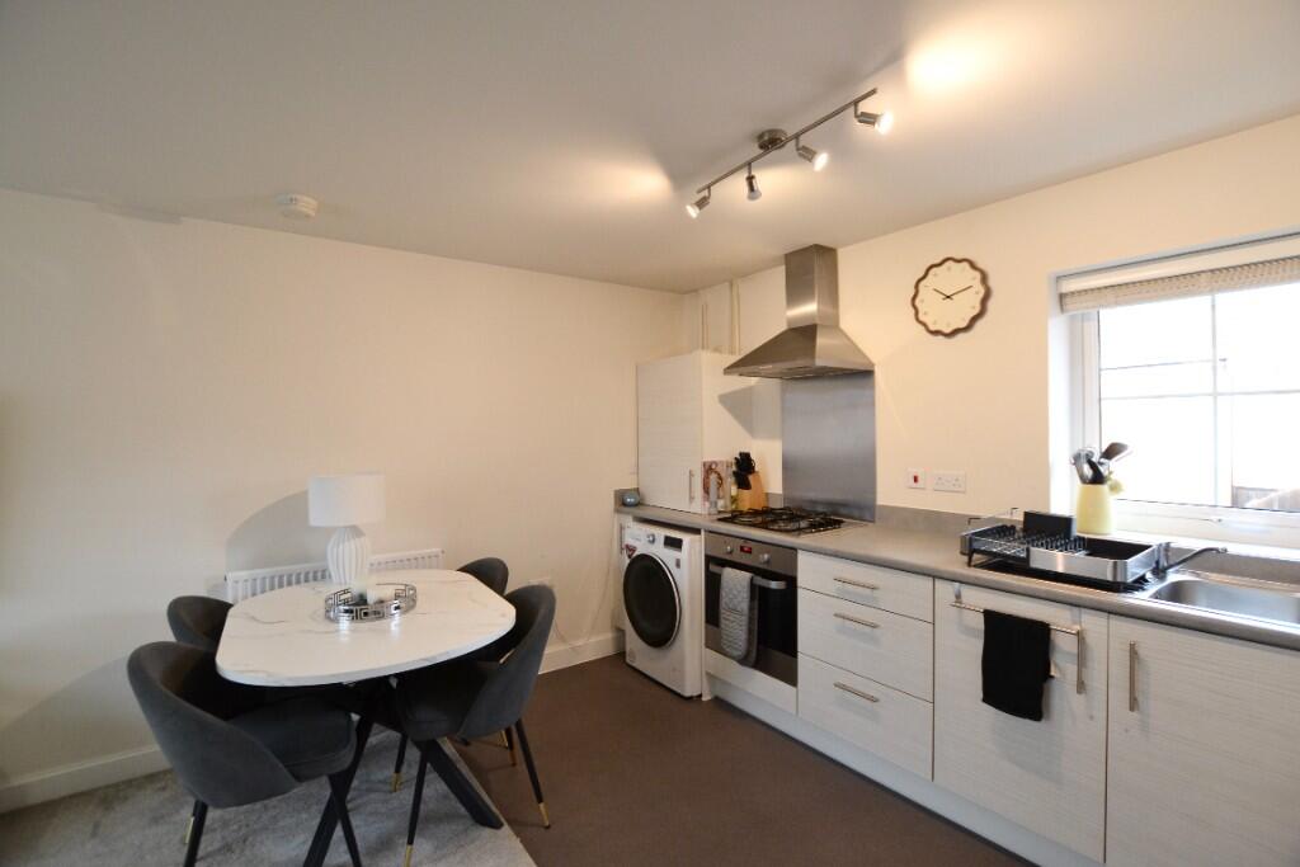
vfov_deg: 77.3
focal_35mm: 15
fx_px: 542
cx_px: 650
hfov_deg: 100.4
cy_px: 434
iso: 800
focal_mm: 10
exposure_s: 1/60
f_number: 3.5
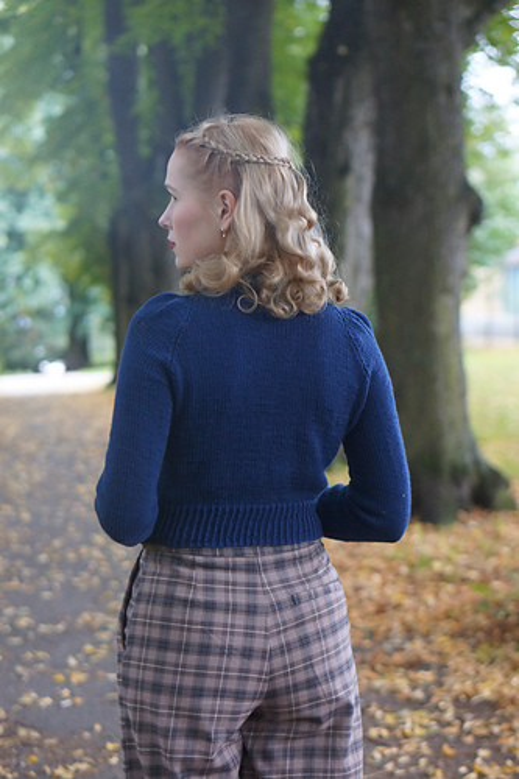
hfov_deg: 18.2
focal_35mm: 75
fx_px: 1623
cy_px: 390
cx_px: 260
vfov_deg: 27.0
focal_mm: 50
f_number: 2.2
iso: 1600
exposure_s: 1/160
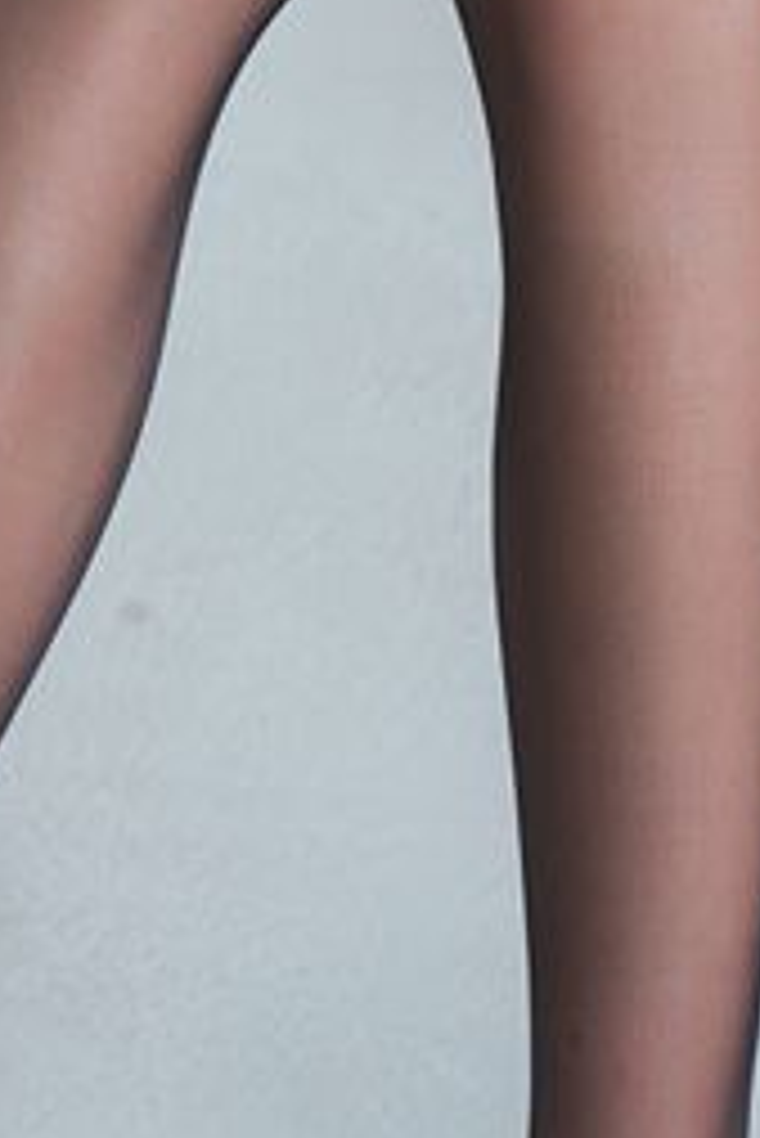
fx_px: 7874
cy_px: -1392
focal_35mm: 249
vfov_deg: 7.8
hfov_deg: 5.5
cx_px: 994
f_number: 2.8
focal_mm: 35
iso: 400
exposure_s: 1/160
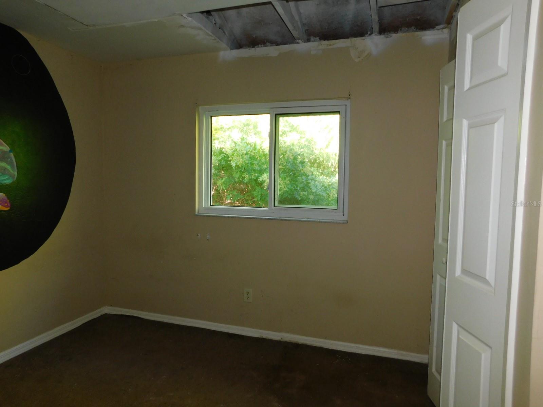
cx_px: 272
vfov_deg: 58.9
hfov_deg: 73.9
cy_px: 204
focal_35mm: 23
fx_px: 361
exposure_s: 1/30
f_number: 3
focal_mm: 4
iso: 200
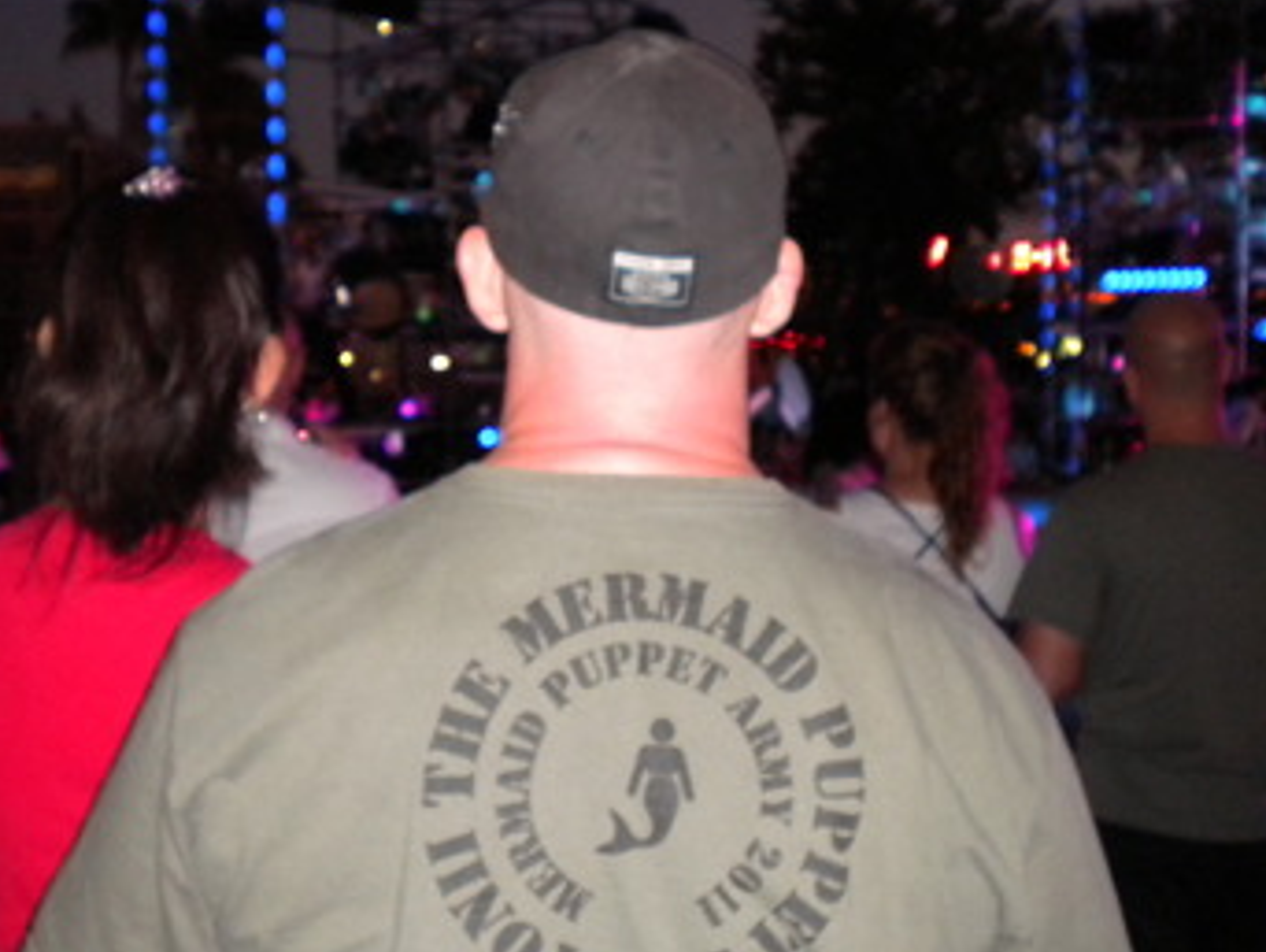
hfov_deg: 41.2
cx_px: 563
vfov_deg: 31.5
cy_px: 545
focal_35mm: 46
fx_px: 1684
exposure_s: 1/30
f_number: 3.1
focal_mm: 6.3
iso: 400
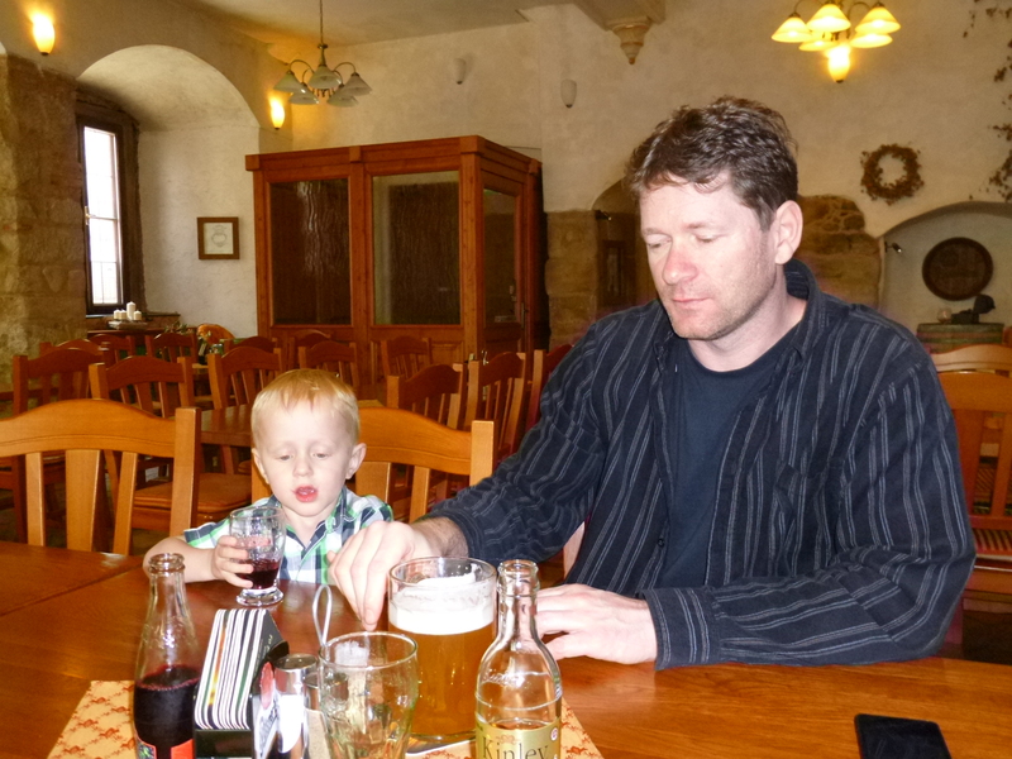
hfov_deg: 61.7
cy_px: 380
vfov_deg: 48.2
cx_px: 506
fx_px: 848
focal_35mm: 29
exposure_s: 1/60
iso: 400
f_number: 3.3
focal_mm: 5.2
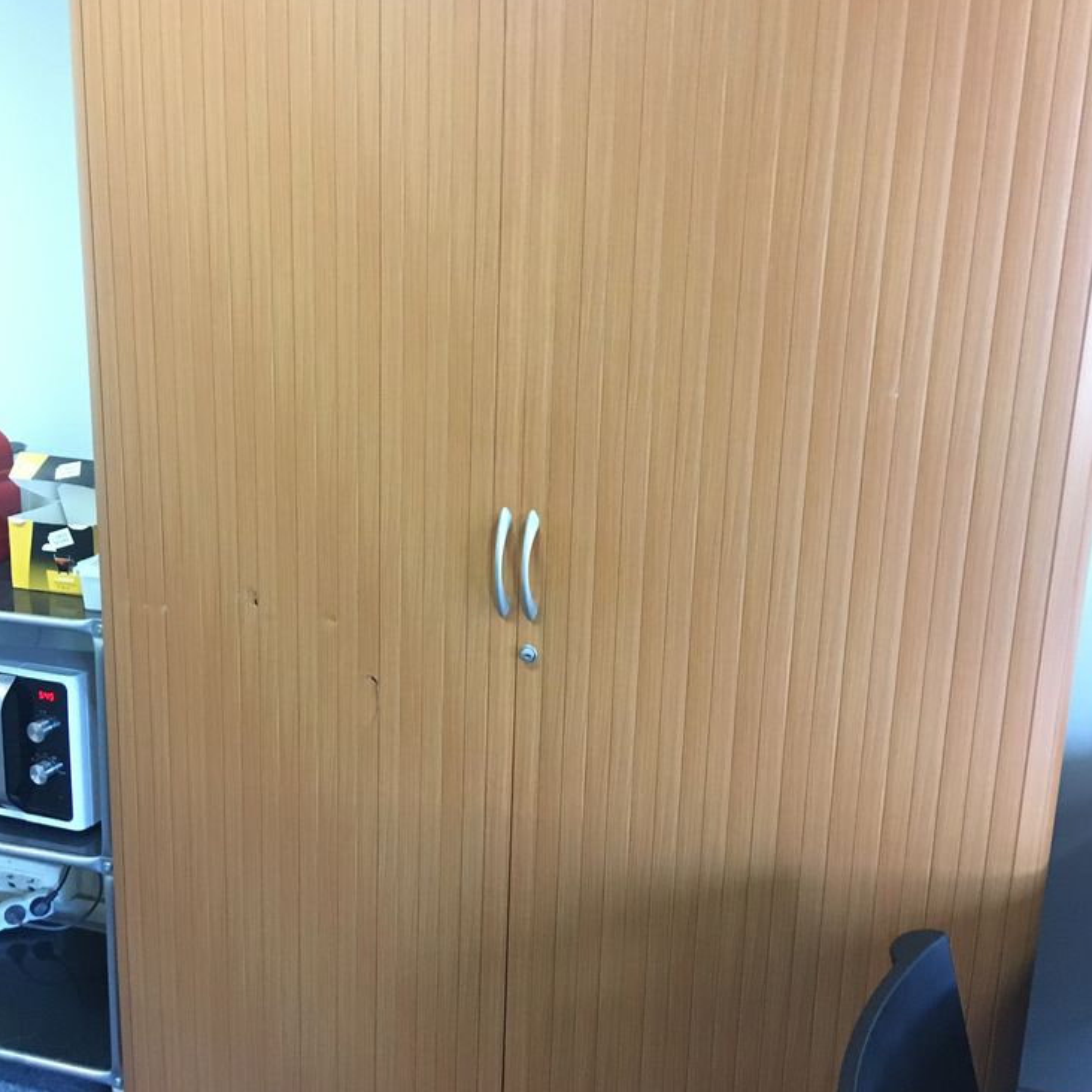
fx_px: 1249
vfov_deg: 47.2
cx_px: 553
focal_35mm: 35
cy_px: 537
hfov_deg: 47.2
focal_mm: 4.15
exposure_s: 1/17
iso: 250
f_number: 2.2
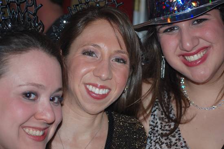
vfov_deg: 16.5
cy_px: 74
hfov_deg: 24.6
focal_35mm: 82
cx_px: 112
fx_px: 513
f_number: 4
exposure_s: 1/60
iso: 400
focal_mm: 55
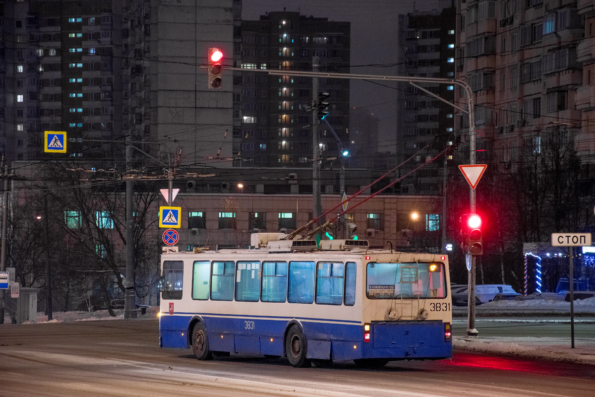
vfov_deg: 8.7
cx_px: 298
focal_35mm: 158
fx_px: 2603
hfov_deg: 13.0
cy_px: 198
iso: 400
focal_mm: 105
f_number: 5.6
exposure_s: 1/6
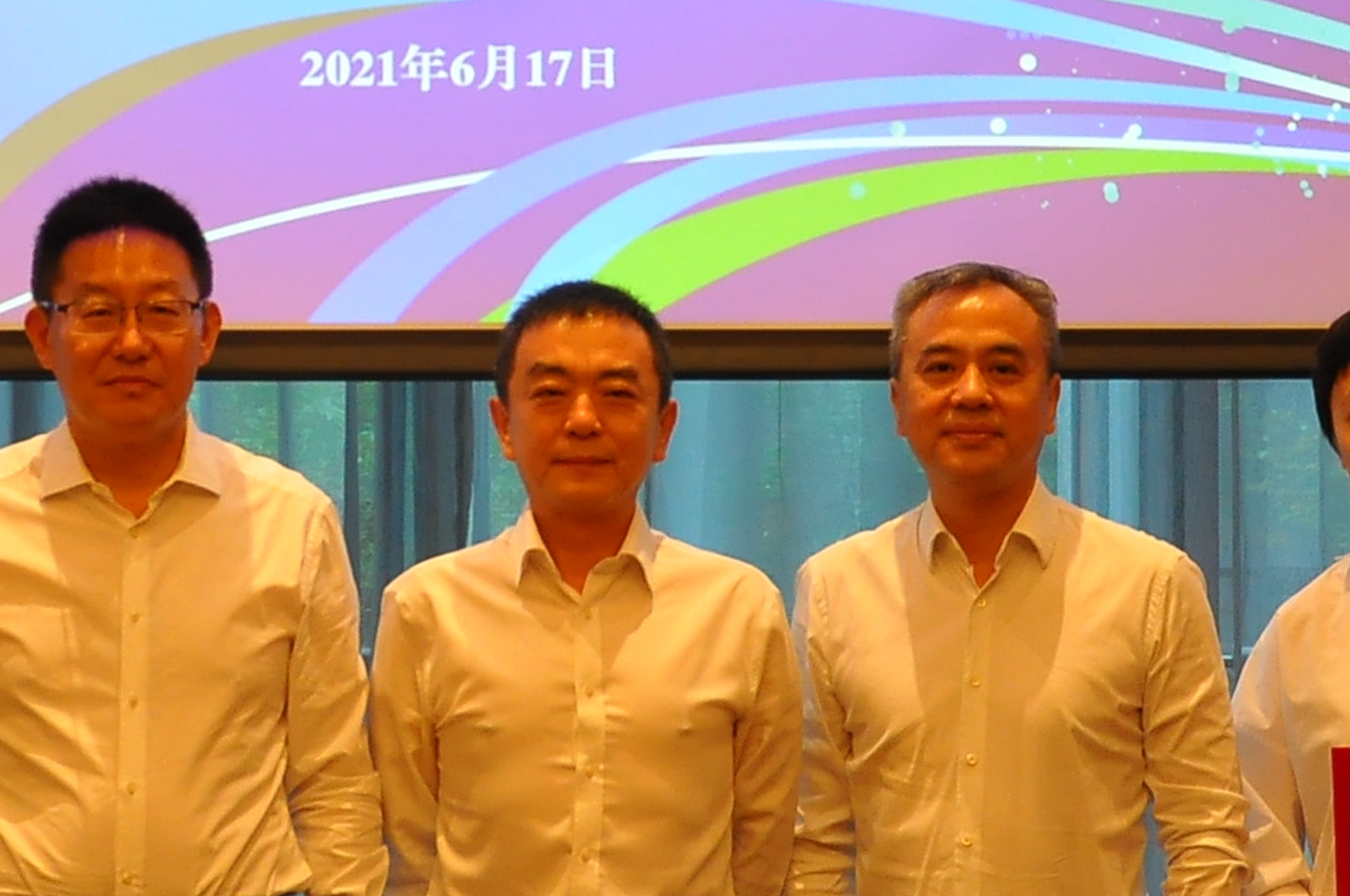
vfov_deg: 8.2
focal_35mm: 167
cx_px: 390
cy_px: 329
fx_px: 6238
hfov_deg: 12.3
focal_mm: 35
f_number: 4.5
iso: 1000
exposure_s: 1/100
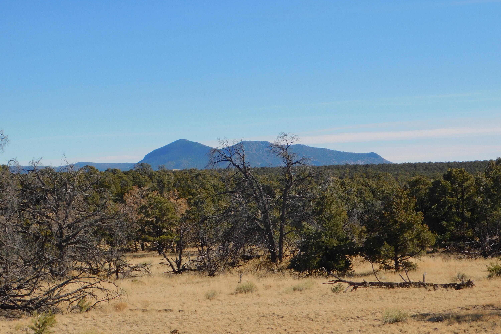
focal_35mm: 74
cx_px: 251
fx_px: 1030
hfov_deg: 27.3
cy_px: 162
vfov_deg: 18.4
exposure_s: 1/1000
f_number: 4.3
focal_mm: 12.6
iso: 125
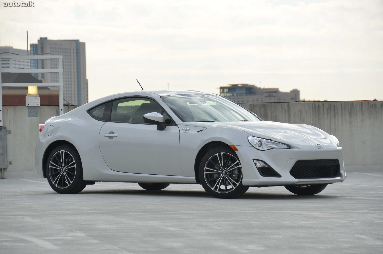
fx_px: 2070
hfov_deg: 10.6
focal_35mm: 195
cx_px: 192
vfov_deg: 7.0
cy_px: 127
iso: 400
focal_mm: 130
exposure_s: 1/1600
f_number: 6.3
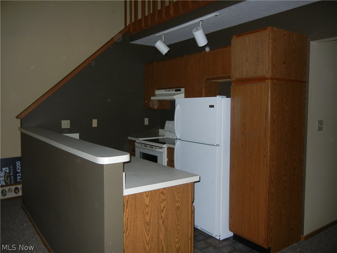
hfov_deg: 60.0
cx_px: 168
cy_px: 126
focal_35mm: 30
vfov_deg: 46.8
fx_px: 292
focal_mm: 5.4
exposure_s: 1/30
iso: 248
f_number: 3.5
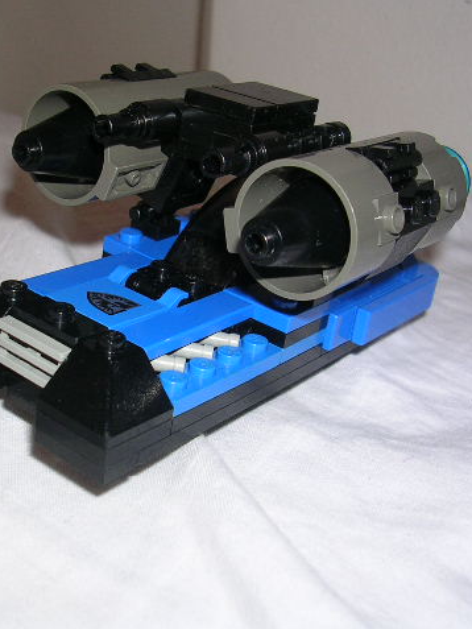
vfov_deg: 37.5
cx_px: 182
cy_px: 315
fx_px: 927
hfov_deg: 28.5
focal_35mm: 51
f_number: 2.8
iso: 50
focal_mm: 5.8
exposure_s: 1/60.1
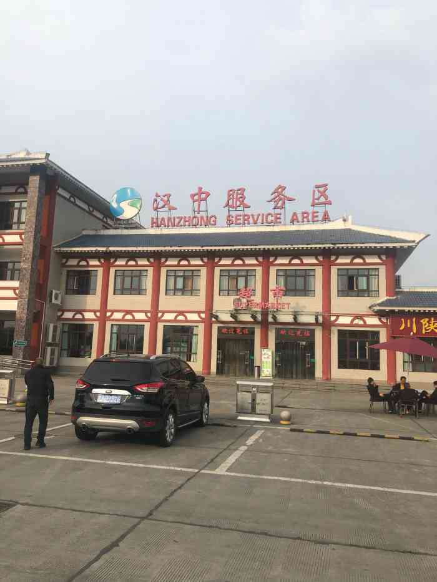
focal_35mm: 28
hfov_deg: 49.8
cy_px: 291
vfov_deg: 63.4
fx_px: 471
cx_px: 218
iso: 20
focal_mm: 4
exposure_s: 1/1412
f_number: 1.8
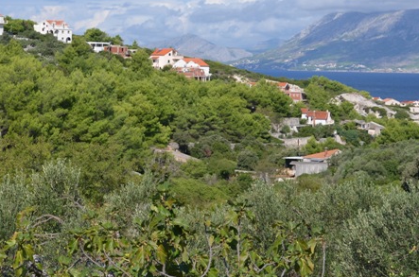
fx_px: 1196
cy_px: 38
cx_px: 180
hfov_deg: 19.9
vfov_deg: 13.1
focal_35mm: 103
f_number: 8
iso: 160
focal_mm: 38
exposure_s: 1/250
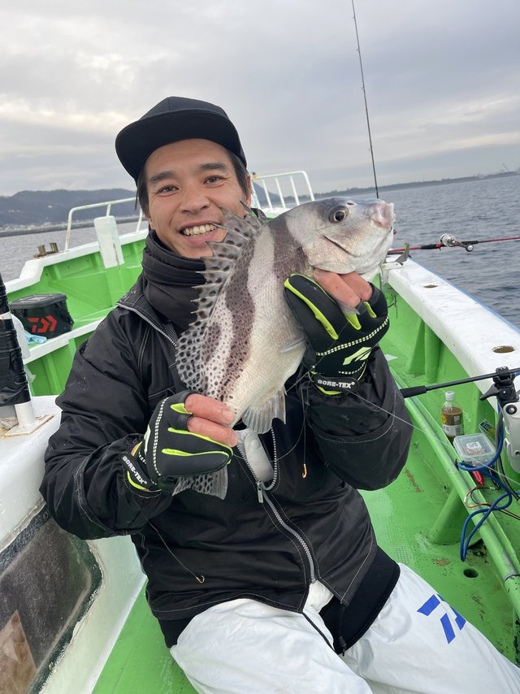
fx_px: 501
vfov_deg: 69.4
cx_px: 260
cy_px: 347
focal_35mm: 25
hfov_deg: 54.9
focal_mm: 5.1
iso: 32
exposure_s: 1/224
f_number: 1.6
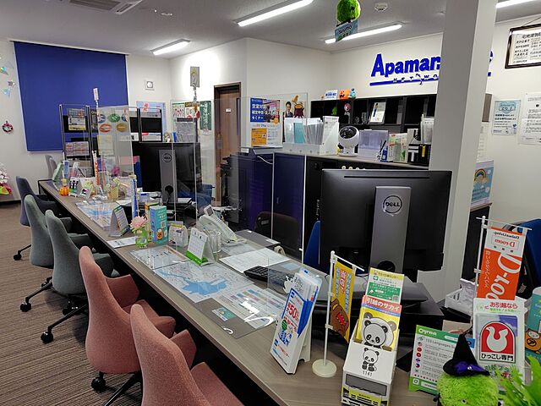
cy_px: 203
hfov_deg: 73.9
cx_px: 270
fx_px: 359
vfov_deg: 58.9
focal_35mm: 23
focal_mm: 5.6
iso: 218
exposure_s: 1/120
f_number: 1.9
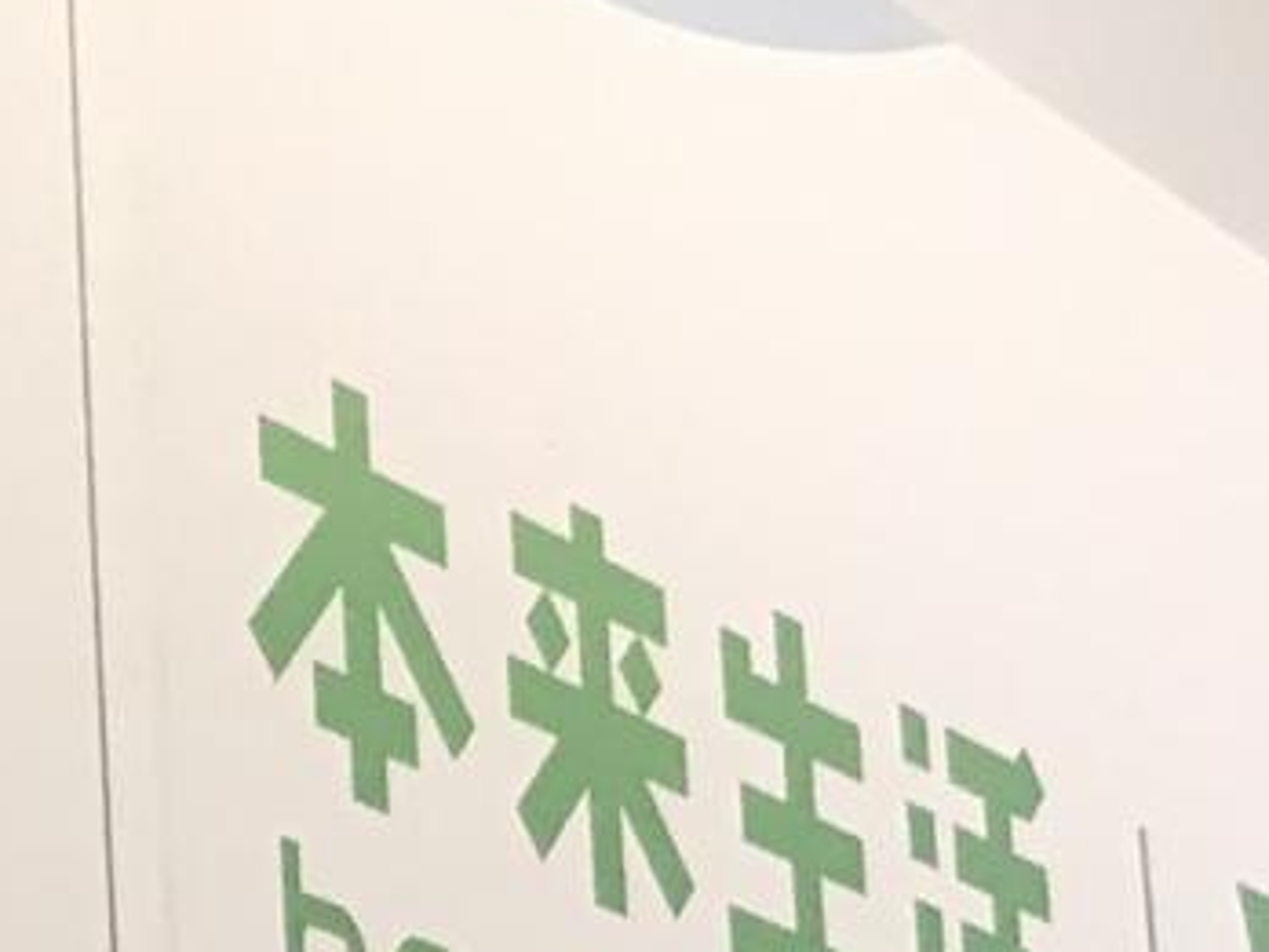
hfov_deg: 11.1
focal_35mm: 165
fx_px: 6049
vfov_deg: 8.6
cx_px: -1068
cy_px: 1769
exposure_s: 1/17
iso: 40
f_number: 1.8
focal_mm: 3.99
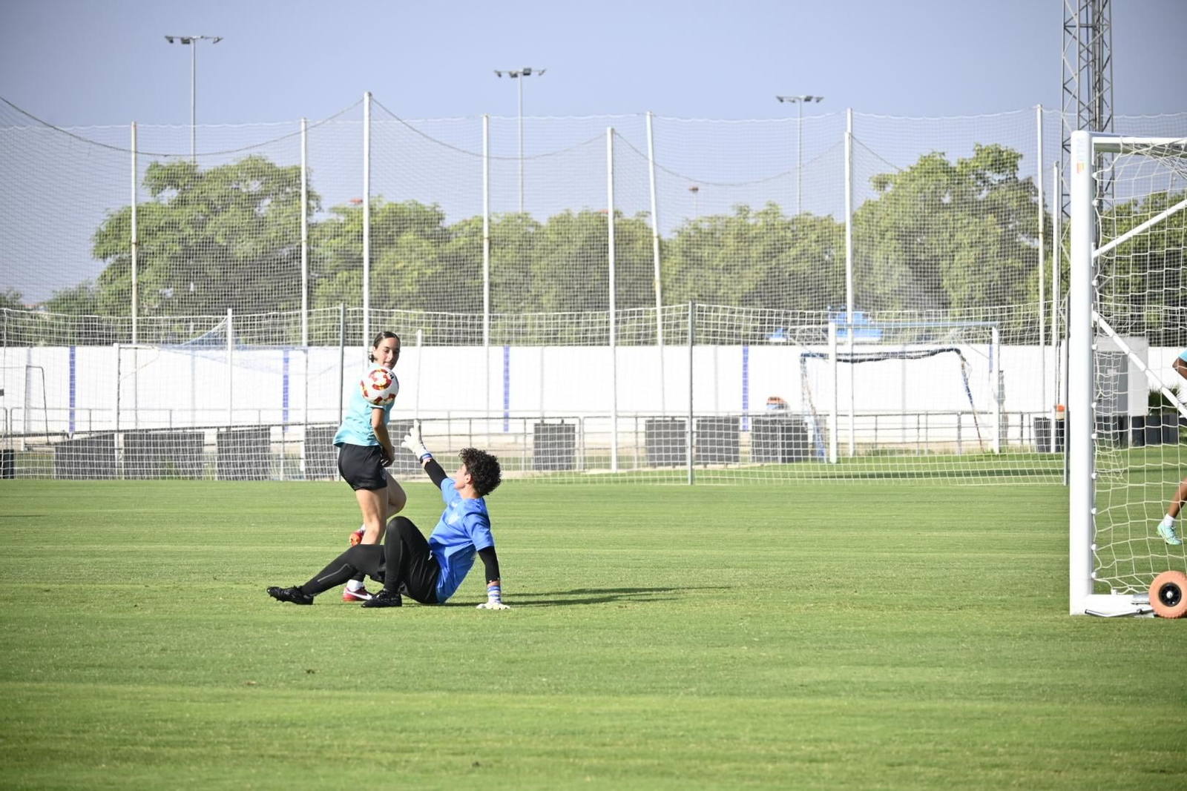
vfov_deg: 7.3
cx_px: 594
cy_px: 396
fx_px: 6182
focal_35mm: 188
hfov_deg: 11.0
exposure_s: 1/1000
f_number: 5.3
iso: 200
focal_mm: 125
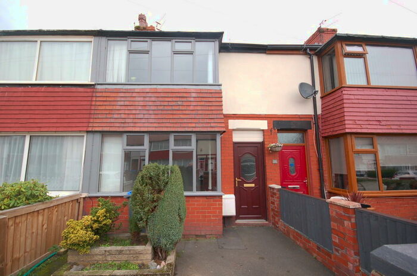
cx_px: 208
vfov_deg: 77.1
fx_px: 173
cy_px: 138
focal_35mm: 15
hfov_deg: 100.5
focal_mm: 10
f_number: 6.3
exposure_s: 1/160
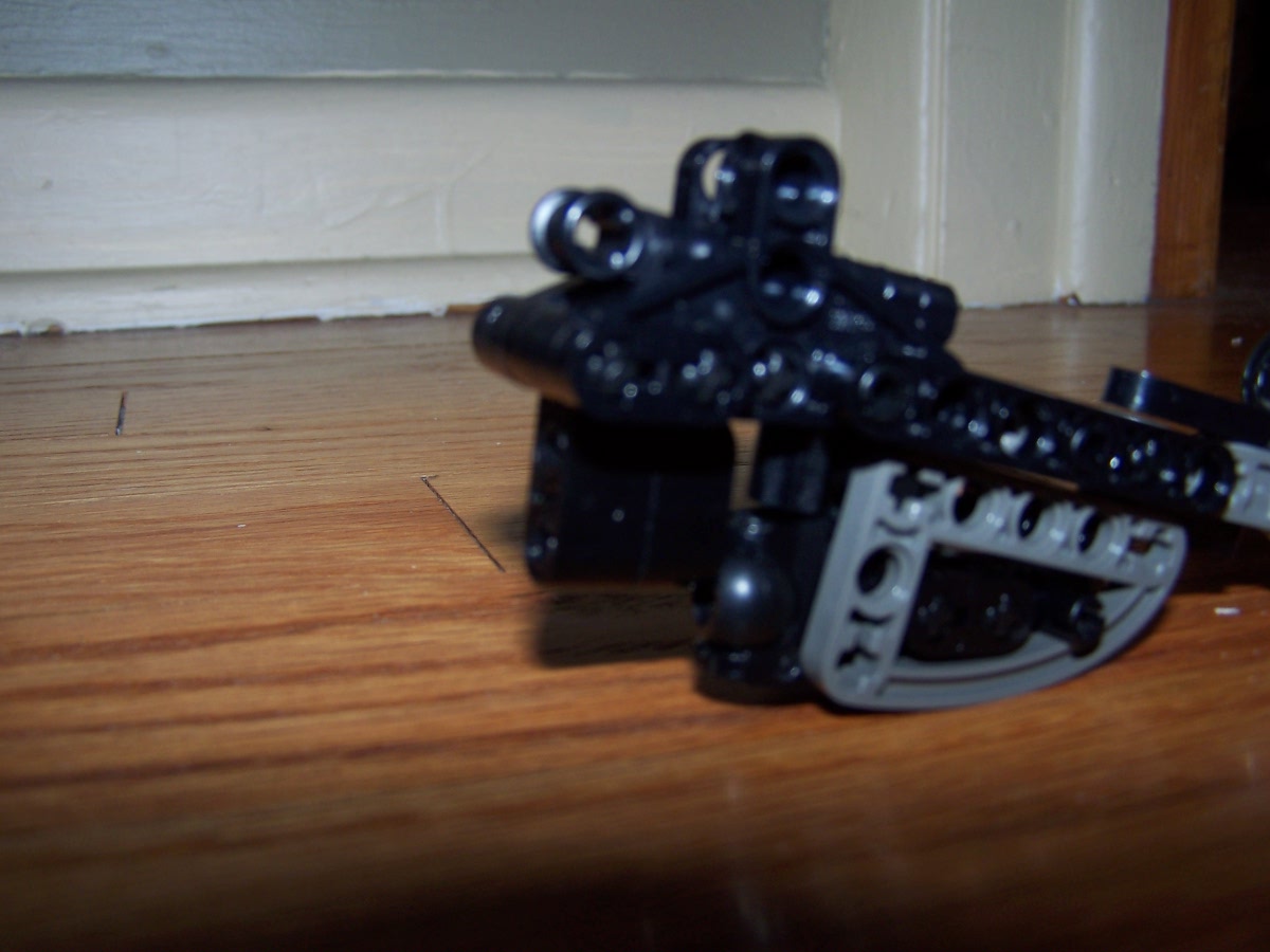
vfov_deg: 37.7
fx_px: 1394
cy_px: 476
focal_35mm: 38
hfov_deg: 49.0
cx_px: 635
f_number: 2.8
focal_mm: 6.3
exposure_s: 1/60
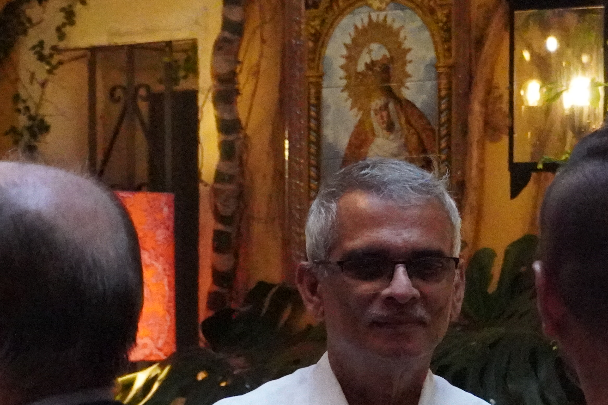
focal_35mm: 193
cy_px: 376
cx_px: 589
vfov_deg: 7.1
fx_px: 3259
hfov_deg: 10.6
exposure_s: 1/640
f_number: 5.6
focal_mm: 50
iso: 16000
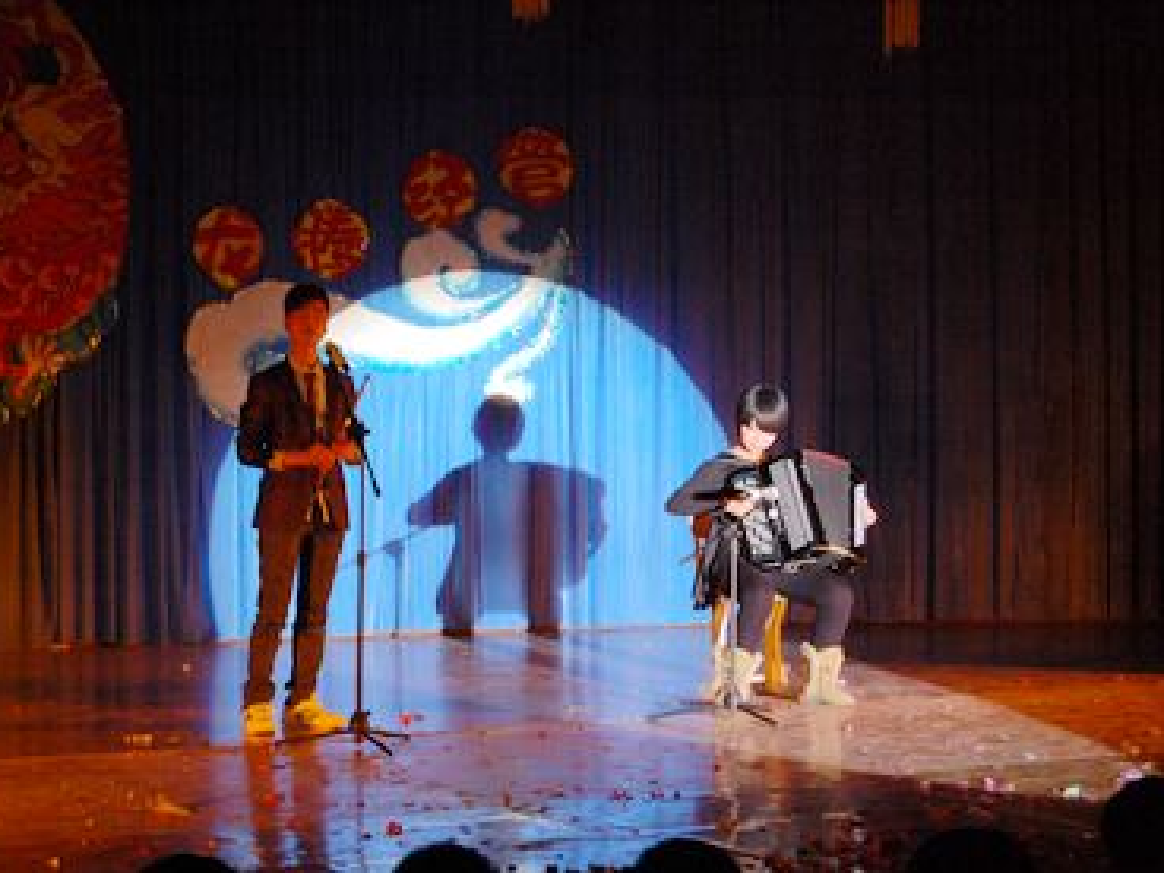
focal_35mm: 91
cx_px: 519
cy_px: 438
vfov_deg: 16.3
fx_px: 3045
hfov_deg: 21.6
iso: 800
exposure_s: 1/20
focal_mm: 55
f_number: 5.6
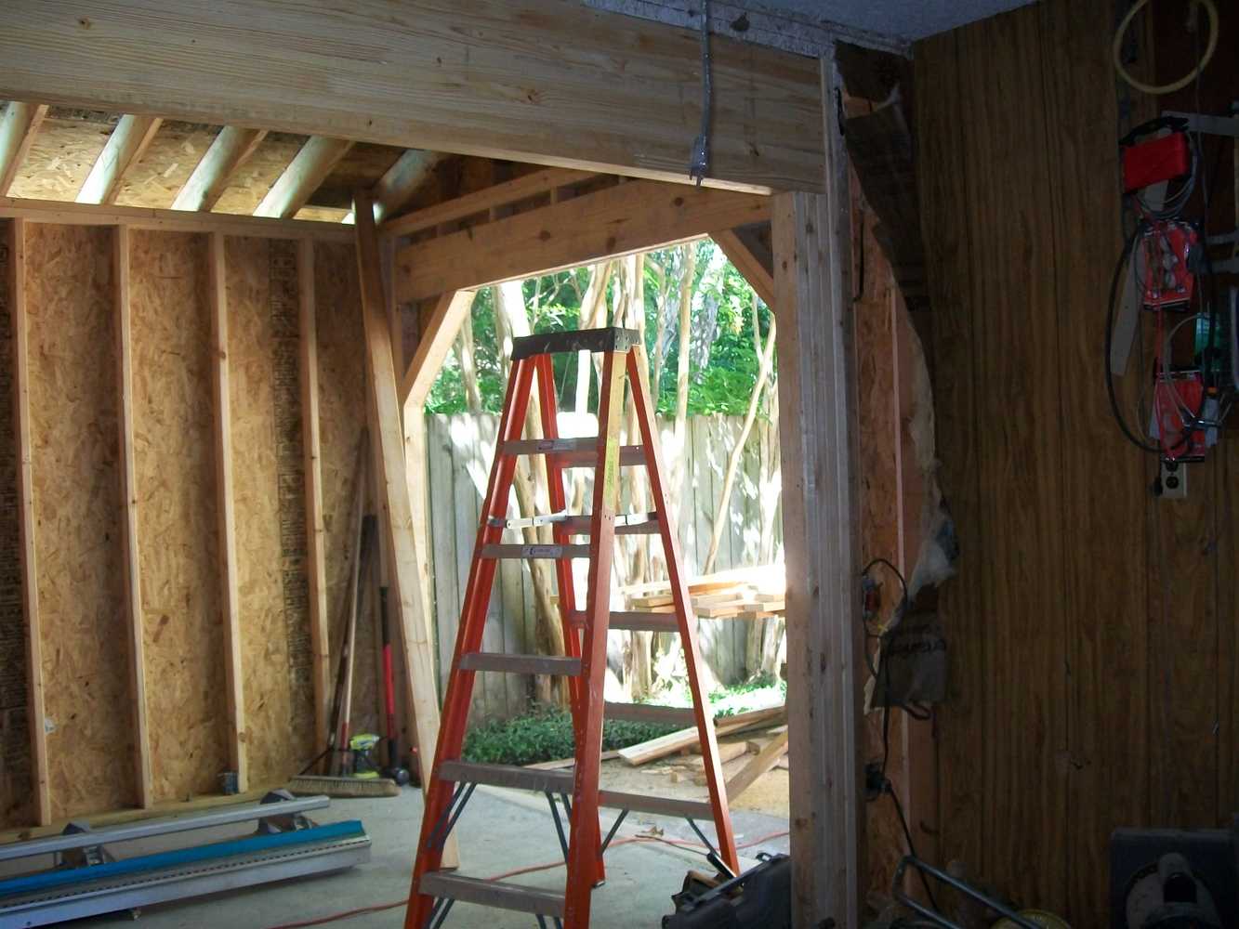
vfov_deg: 39.7
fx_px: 1289
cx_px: 620
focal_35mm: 36
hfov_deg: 51.4
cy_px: 464
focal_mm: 6
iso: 160
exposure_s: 1/50
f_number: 2.7
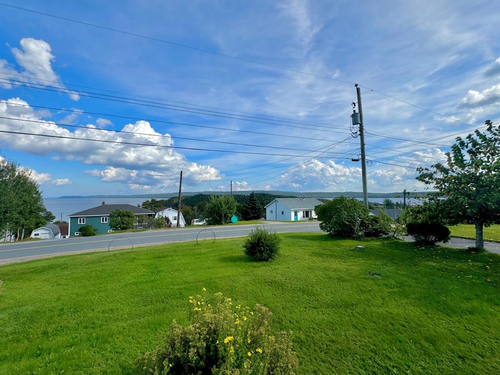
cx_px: 233
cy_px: 185
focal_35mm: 15
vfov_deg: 81.7
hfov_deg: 98.0
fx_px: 217
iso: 50
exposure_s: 1/2985
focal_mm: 2.22
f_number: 2.2
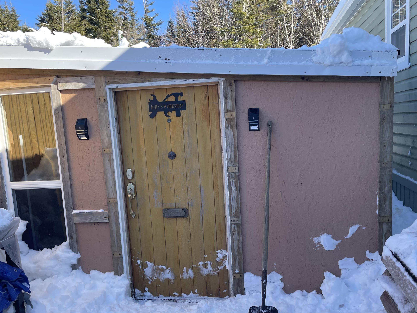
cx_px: 222
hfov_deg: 63.4
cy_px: 167
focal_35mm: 28
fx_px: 337
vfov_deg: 49.7
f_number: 1.6
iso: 32
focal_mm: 4.2
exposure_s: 1/629
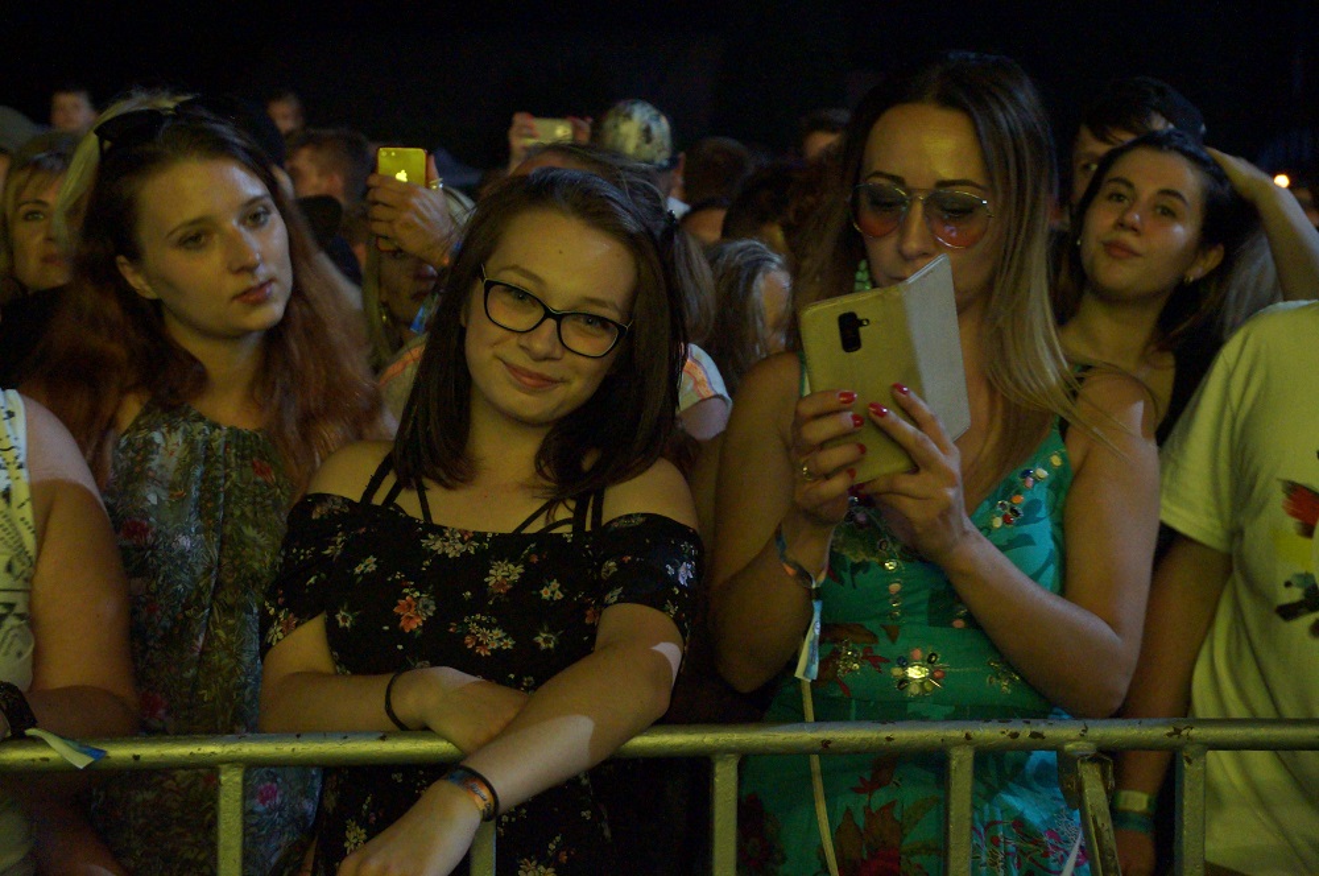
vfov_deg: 20.3
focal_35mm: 67
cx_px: 660
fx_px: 2452
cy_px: 438
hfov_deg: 30.1
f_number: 4.5
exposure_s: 1/50
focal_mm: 45
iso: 3200
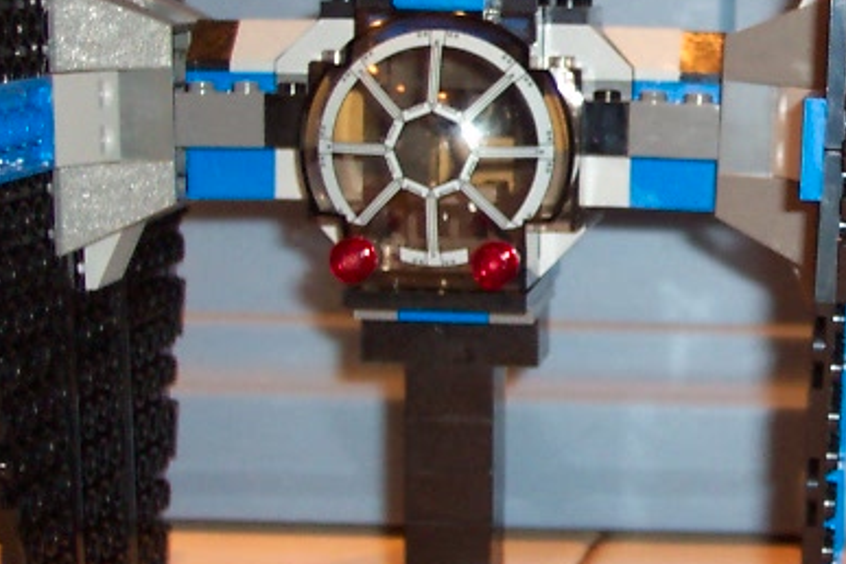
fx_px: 2491
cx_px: 951
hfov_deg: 18.5
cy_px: 195
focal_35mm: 106
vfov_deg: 12.9
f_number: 2.8
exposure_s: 1/30
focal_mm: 8
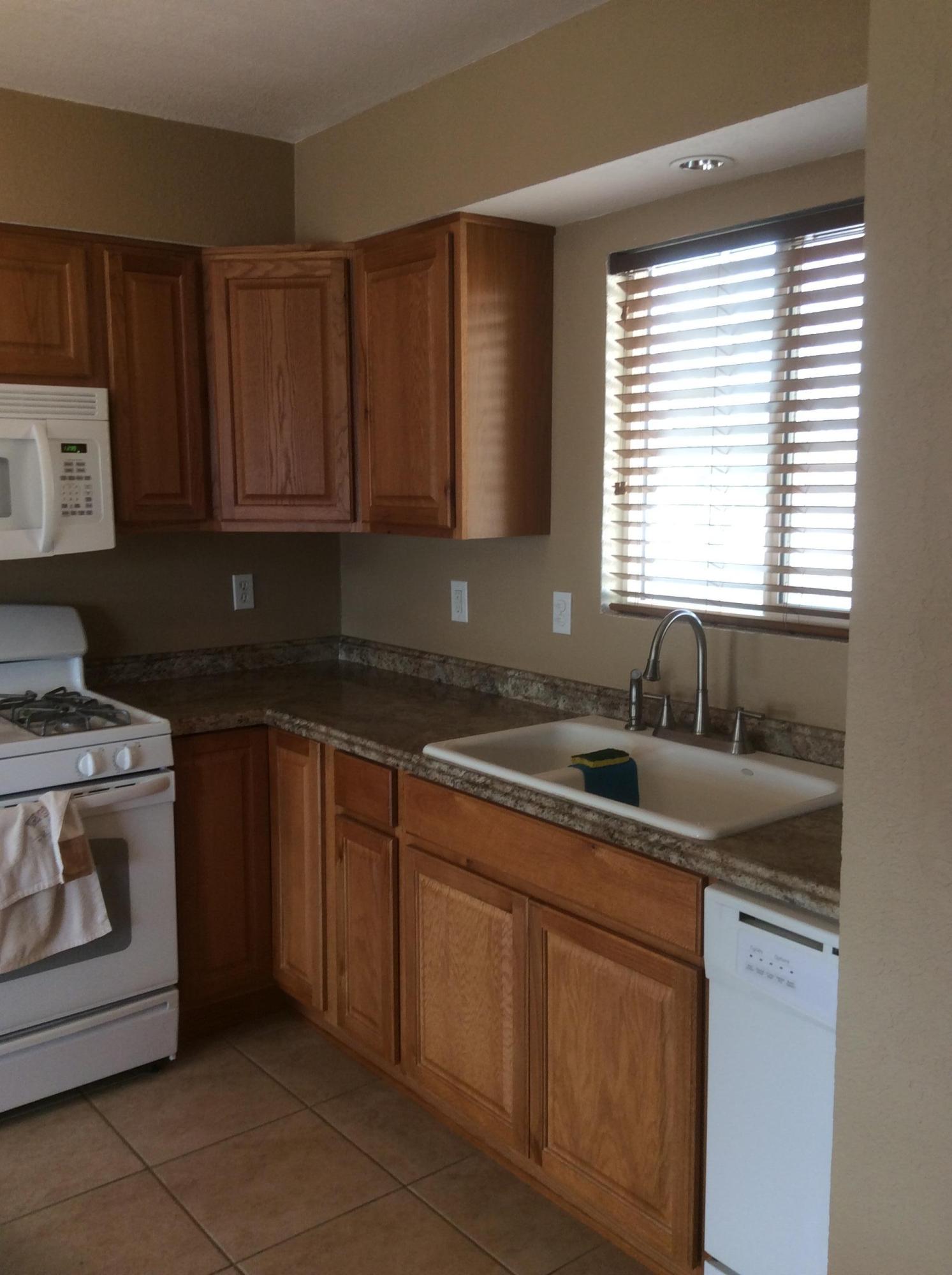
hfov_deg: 44.0
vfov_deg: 56.9
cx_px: 476
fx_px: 1177
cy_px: 638
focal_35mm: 32
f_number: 2.4
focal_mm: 3.3
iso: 32
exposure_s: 1/24
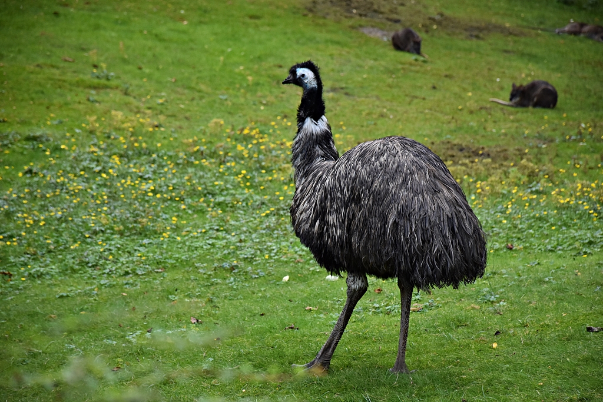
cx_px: 302
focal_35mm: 210
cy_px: 201
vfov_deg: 6.5
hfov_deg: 9.8
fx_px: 3518
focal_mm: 140
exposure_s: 1/500
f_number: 5.6
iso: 800
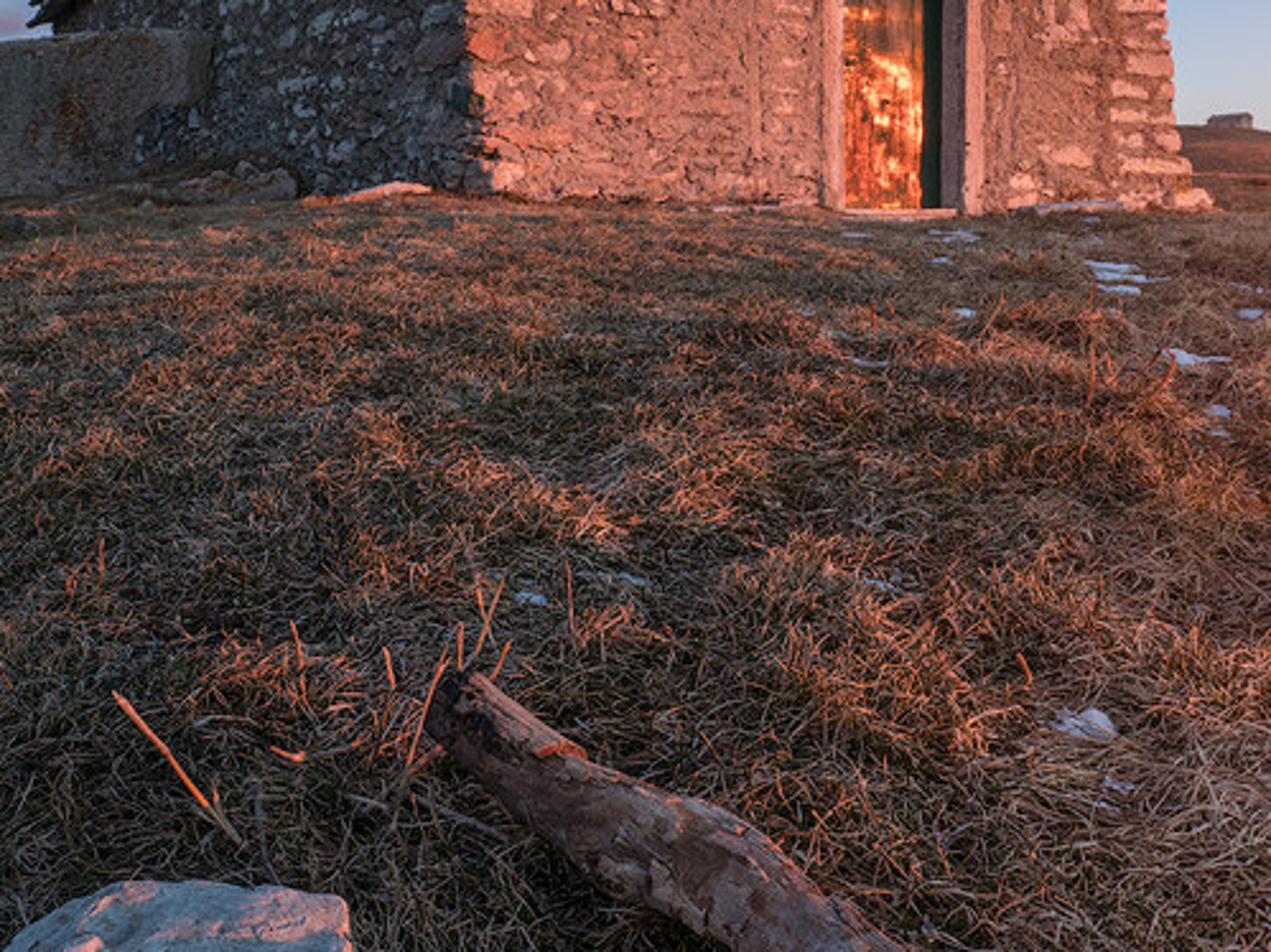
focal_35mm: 37
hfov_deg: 50.1
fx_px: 1358
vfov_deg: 38.3
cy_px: 326
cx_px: 678
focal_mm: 16
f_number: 16
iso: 100
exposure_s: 1/2
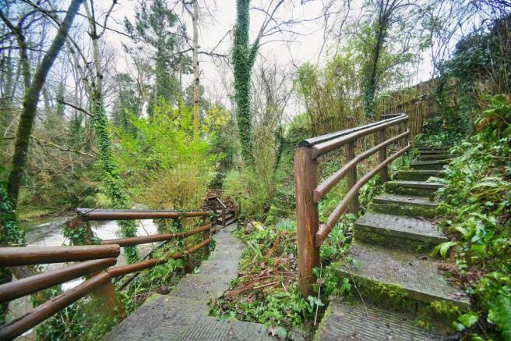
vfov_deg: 85.4
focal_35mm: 13
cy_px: 170
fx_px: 184
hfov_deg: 108.3
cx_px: 256
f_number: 5
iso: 500
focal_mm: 13
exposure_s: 1/50
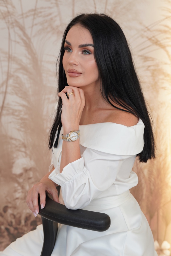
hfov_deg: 16.3
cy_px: 128
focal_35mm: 84
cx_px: 86
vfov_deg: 24.2
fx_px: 598
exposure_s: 1/100
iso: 160
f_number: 4
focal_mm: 56
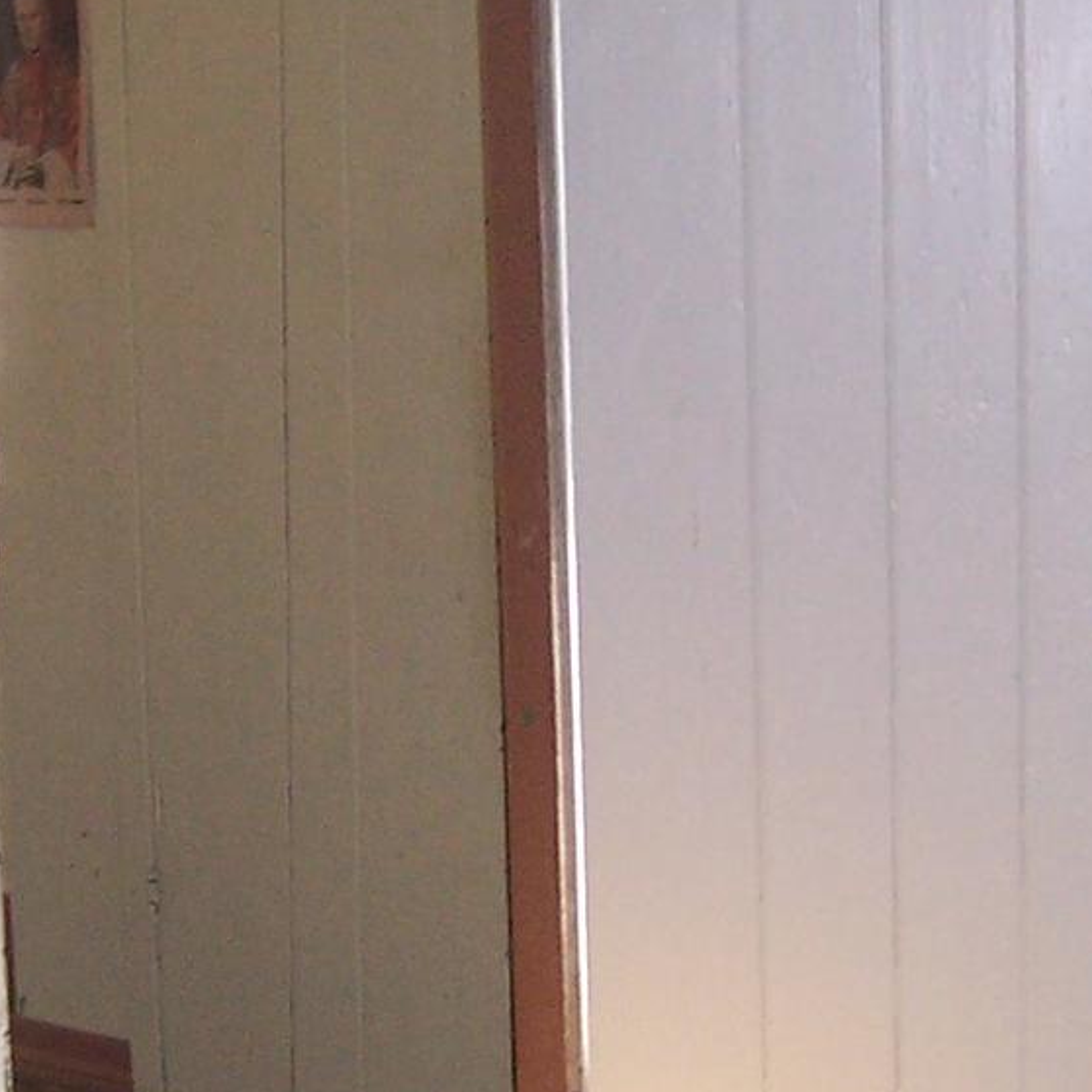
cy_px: 765
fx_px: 3819
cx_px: 493
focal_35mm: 107
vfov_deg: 16.2
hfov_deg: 16.3
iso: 140
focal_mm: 5.5
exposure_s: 1/90
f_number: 2.8
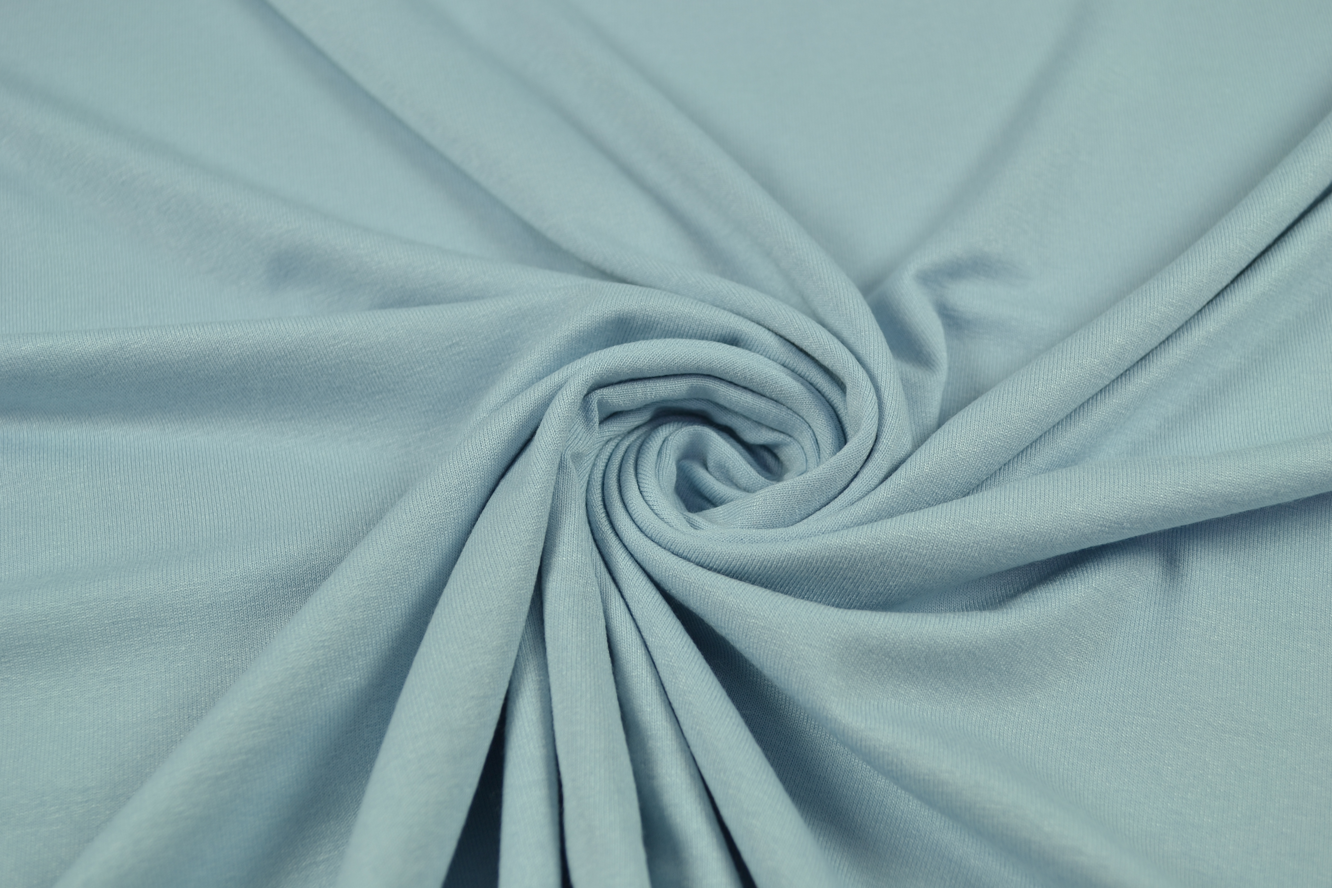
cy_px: 444
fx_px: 1609
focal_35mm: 44
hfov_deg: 45.0
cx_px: 666
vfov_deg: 30.8
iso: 100
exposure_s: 1/40
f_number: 6.3
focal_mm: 29
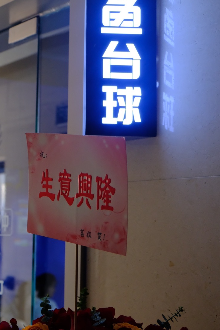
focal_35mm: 78
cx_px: 29
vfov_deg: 26.0
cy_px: 145
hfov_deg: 17.3
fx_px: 715
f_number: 3.2
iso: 800
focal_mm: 28.9
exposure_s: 1/100
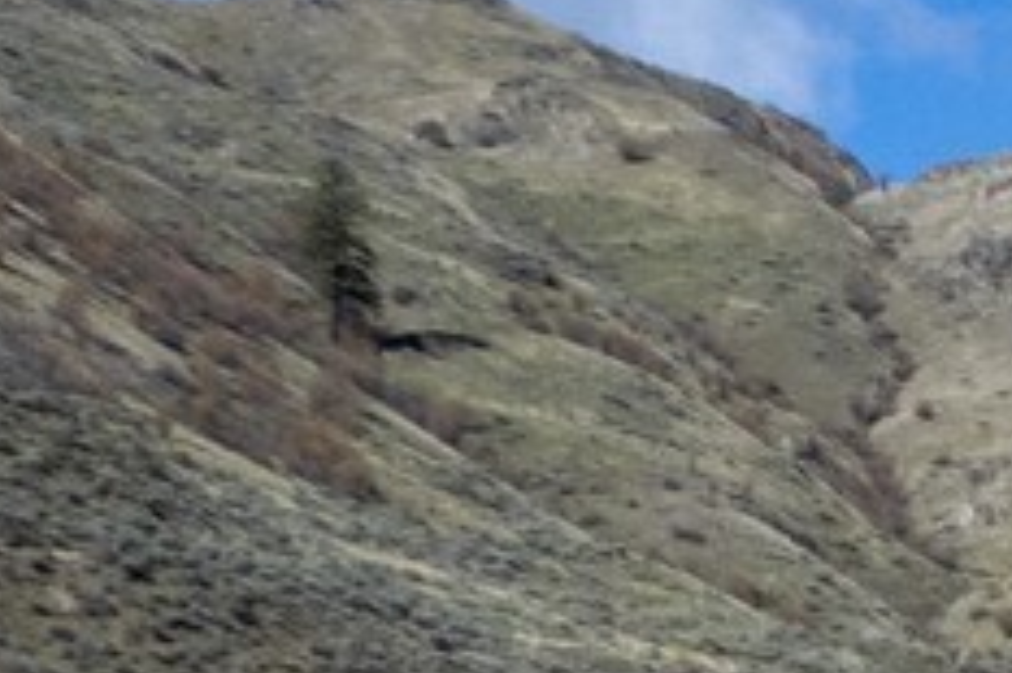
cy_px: 2180
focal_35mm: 160
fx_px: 4494
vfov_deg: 7.3
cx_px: 3655
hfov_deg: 8.7
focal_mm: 8.38
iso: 100
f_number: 2.8
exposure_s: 1/3200
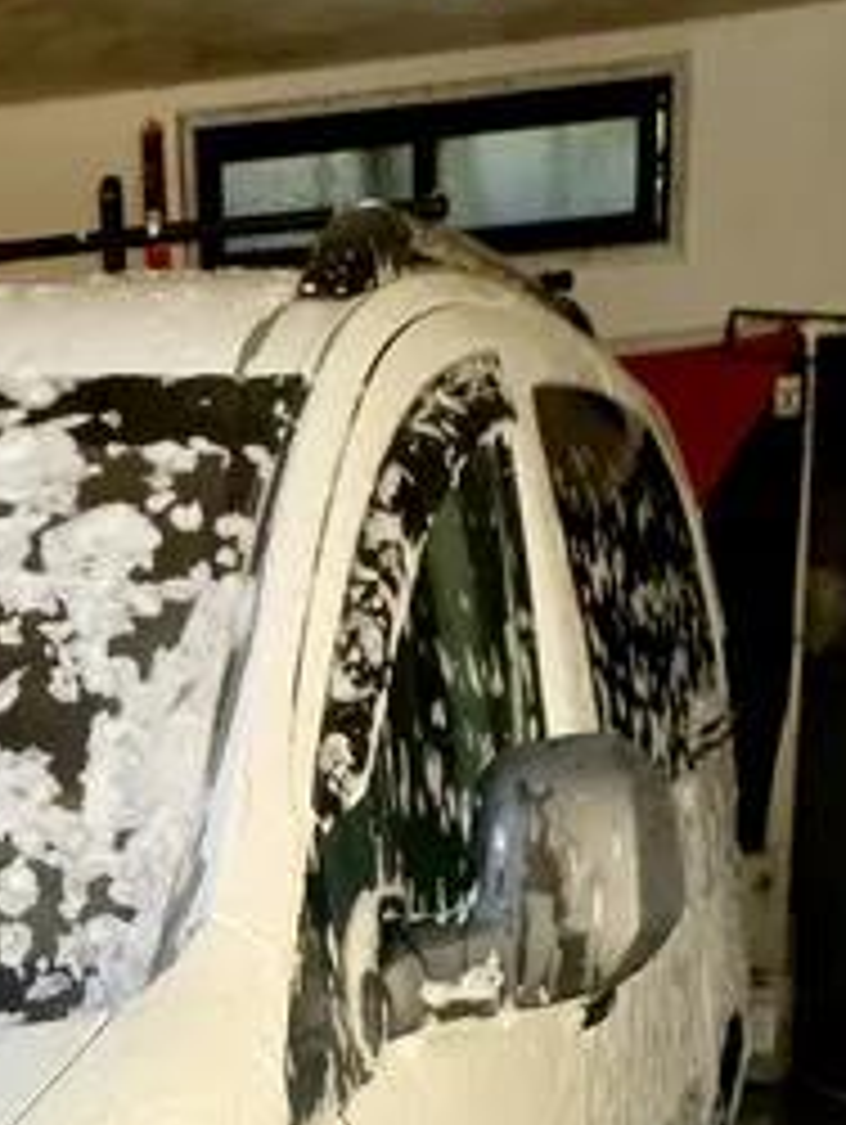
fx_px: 2342
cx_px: 207
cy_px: 1562
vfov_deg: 23.1
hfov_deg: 20.3
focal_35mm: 72
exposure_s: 1/100
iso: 25
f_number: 1.8
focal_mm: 4.6
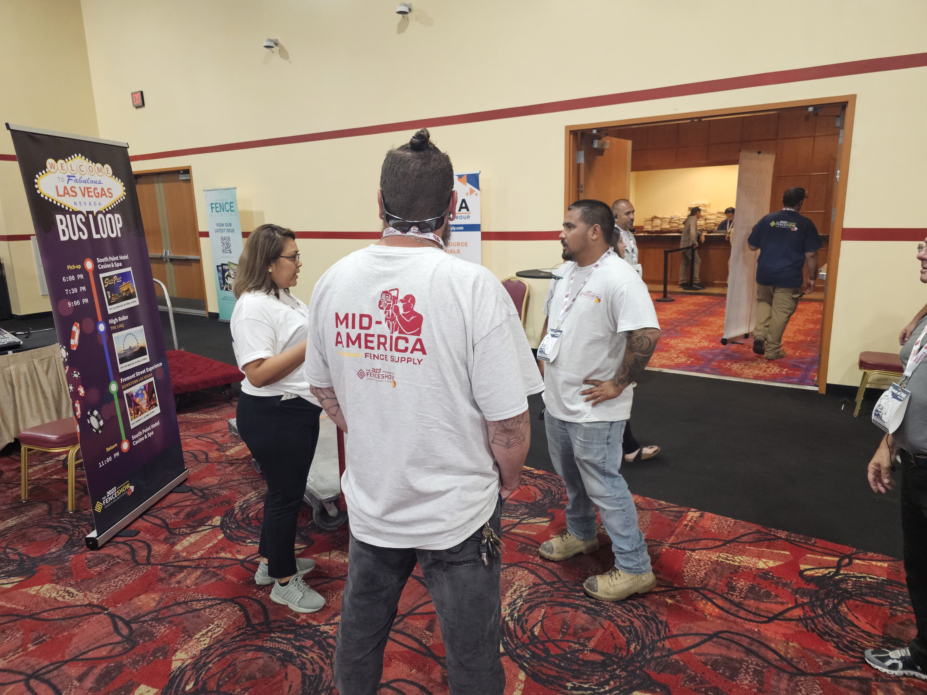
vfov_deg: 58.9
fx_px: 616
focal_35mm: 23
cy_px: 348
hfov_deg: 73.9
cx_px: 464
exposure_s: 1/120
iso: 400
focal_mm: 6.3
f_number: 1.7
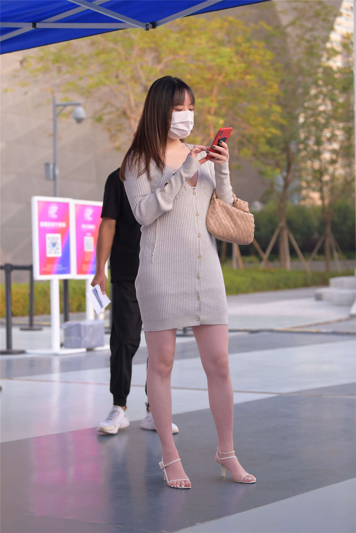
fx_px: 1038
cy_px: 266
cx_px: 178
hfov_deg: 19.5
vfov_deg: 28.8
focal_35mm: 70
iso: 400
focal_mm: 70
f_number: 3.5
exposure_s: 1/320
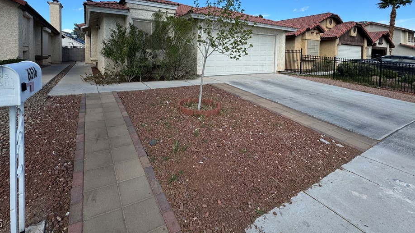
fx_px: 187
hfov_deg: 95.7
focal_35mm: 17
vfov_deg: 60.7
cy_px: 61
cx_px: 188
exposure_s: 1/993
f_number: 2.2
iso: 50
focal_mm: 2.22
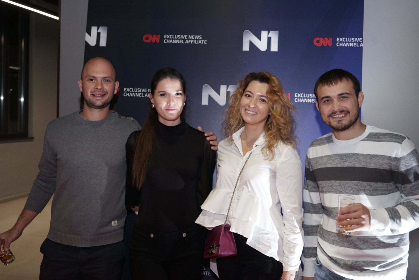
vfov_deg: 36.0
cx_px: 210
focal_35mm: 37
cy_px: 140
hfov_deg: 51.9
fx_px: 431
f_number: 4
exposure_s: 1/160
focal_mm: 37
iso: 1600
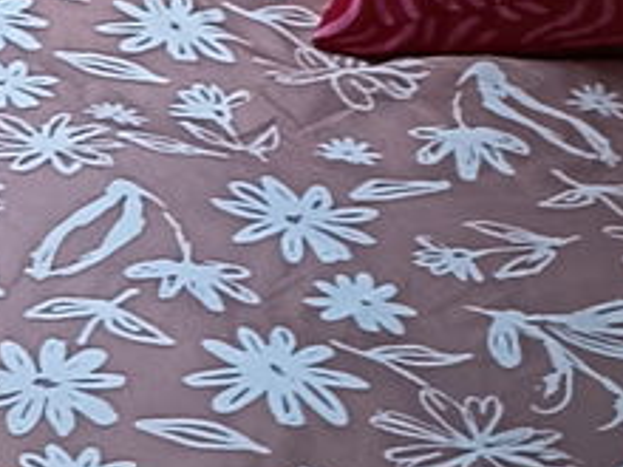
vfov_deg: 6.0
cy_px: -802
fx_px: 4193
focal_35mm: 233
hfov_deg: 7.7
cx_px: -1065
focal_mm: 5.27
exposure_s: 1/25
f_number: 1.7
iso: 666
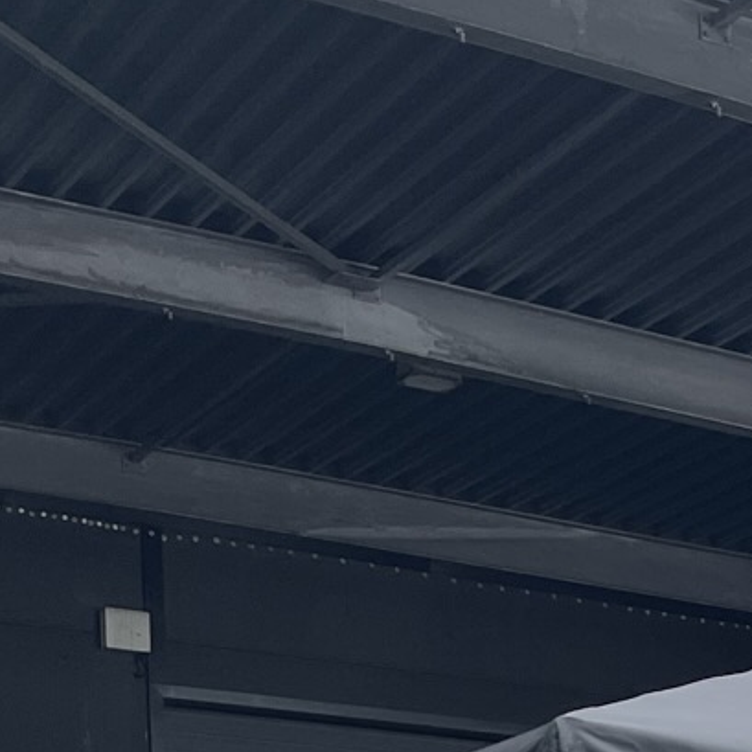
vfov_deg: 13.6
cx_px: 1721
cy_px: 1346
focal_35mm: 115
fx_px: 2826
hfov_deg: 12.4
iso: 32
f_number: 1.6
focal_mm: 5.1
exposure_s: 1/142
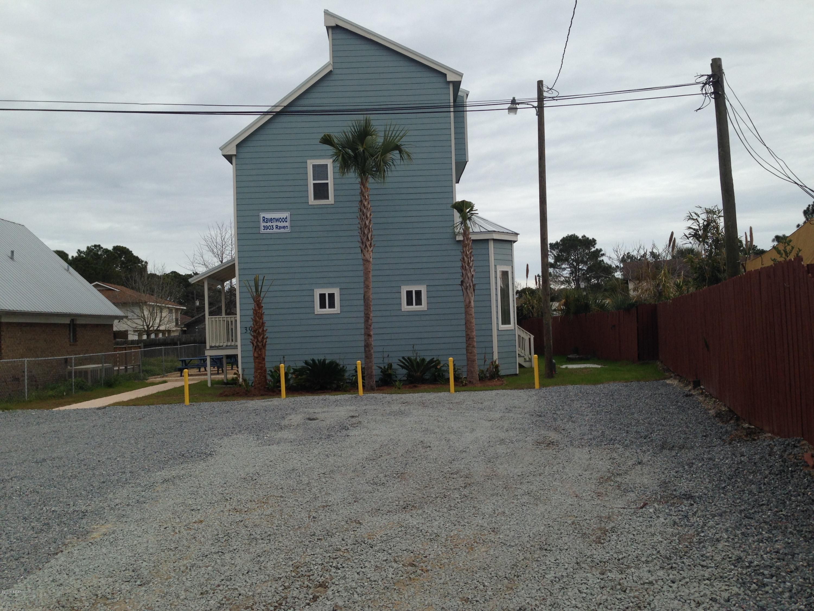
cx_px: 407
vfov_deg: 42.9
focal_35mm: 33
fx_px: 776
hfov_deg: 55.4
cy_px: 306
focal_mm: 4.12
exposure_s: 1/536
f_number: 2.4
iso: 50
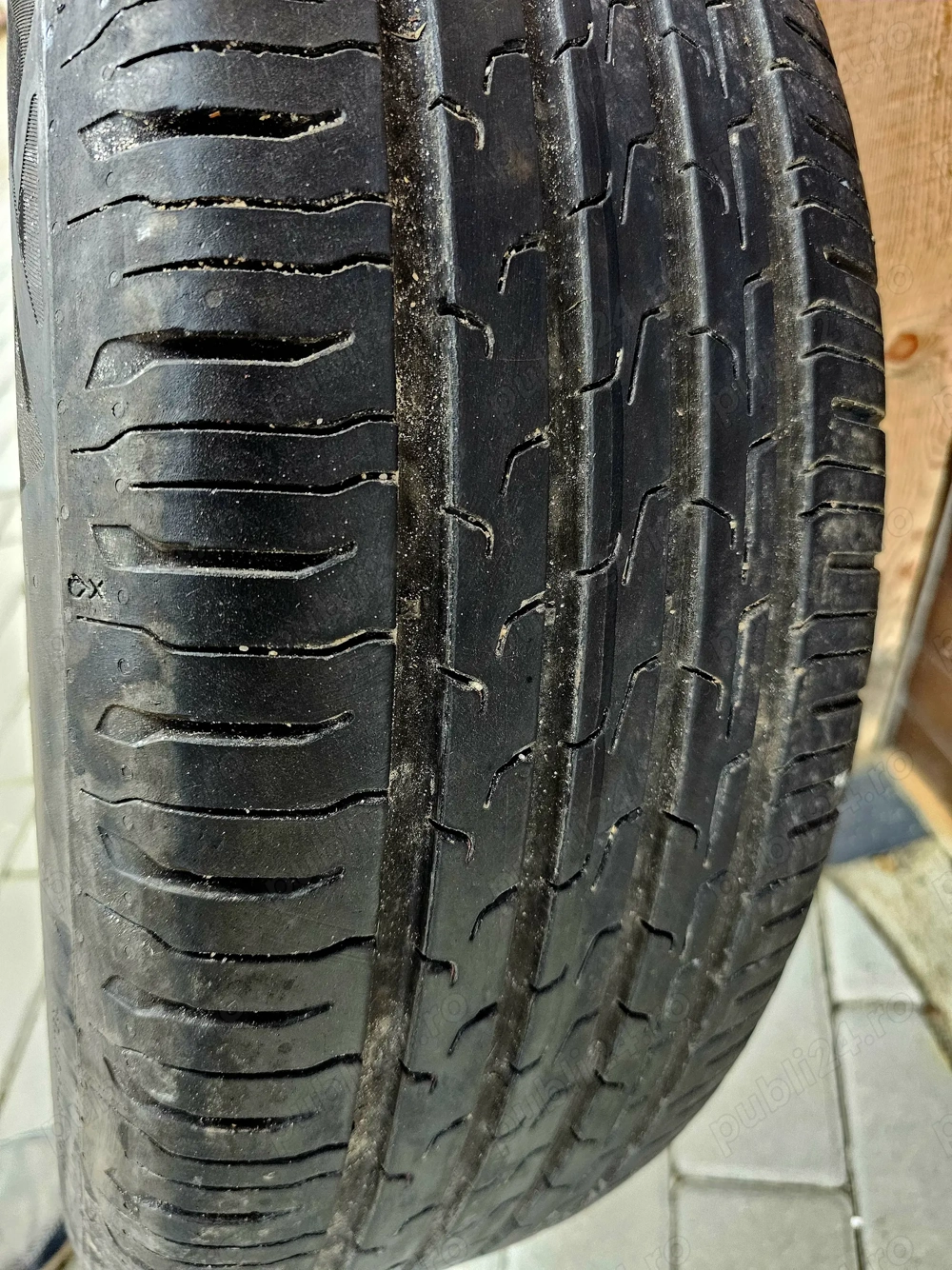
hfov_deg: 58.9
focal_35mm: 23
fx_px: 844
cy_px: 635
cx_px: 476
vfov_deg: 73.9
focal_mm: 6.3
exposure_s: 1/101
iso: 640
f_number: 1.7
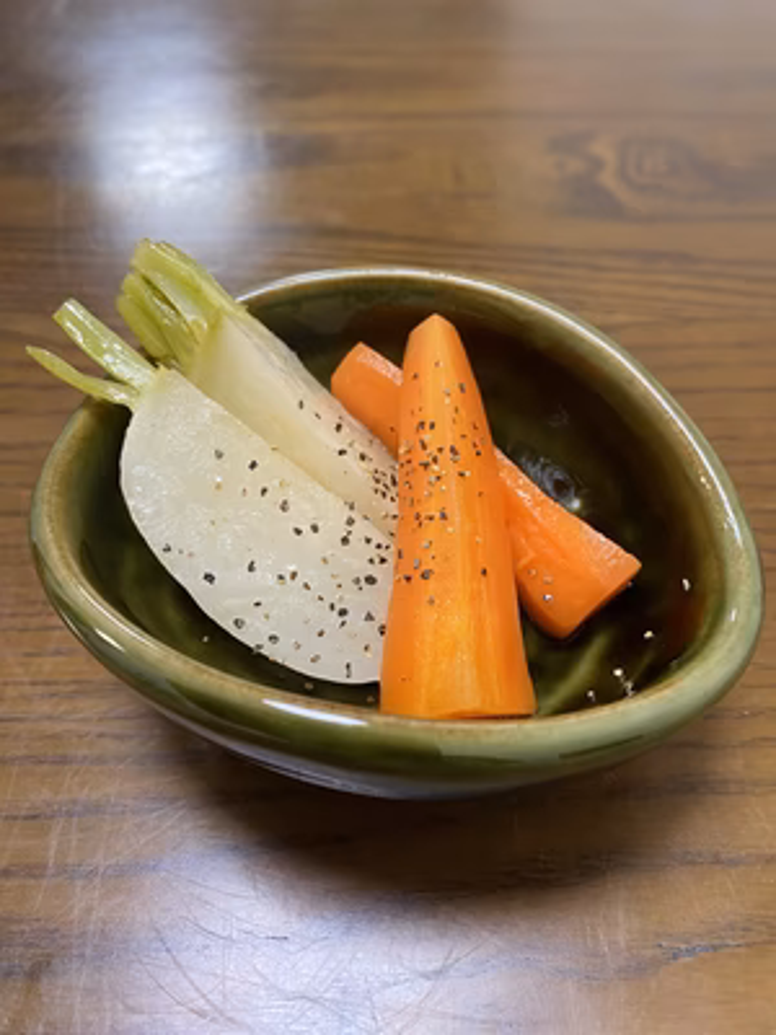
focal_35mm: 25
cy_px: 518
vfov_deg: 69.4
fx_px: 747
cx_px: 388
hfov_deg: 54.9
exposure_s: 1/60
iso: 200
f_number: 1.8
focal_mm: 4.25
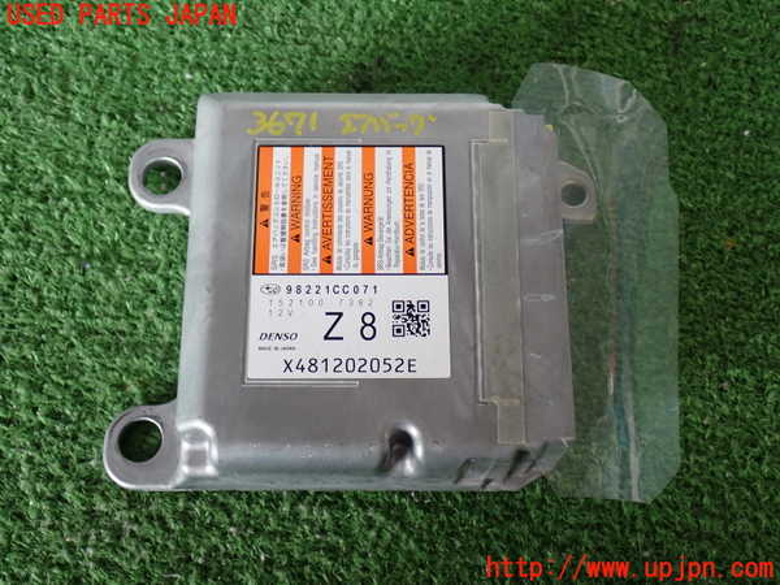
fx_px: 991
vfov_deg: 32.9
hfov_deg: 42.9
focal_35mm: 44
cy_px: 292
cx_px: 390
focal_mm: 7.84
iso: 200
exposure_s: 1/50
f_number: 2.9
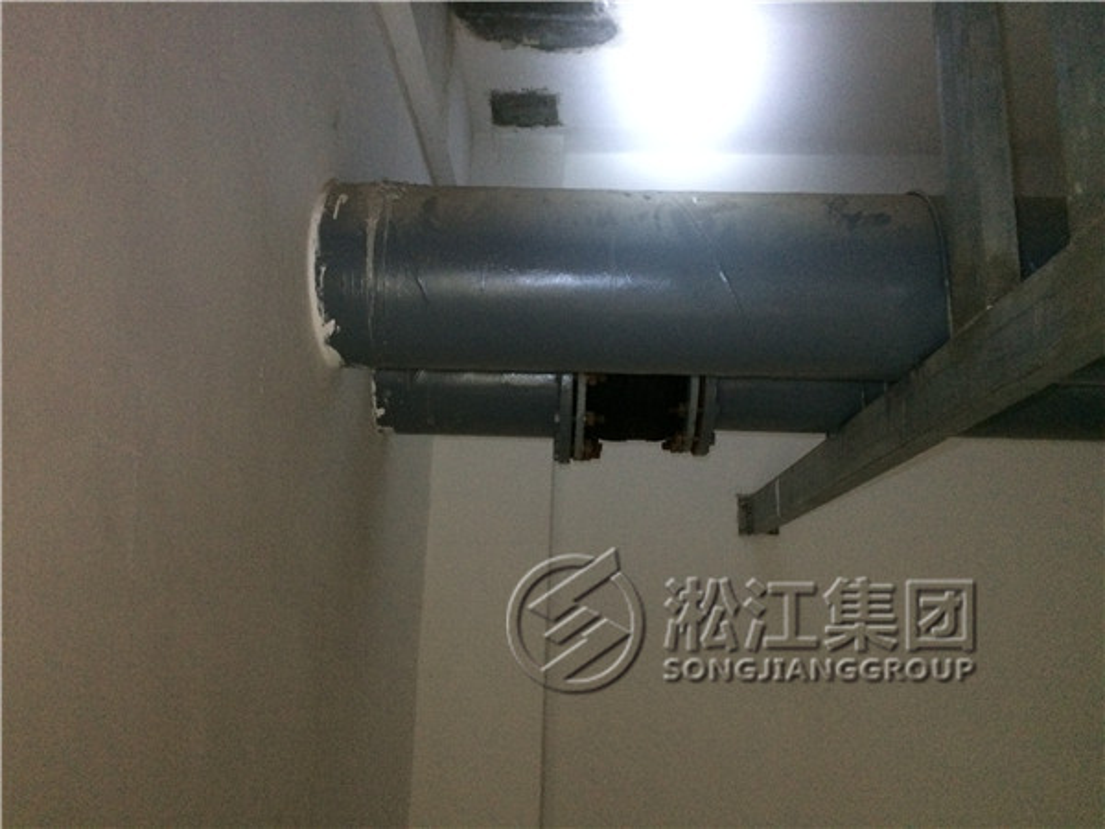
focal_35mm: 29
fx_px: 926
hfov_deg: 61.7
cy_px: 414
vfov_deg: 48.2
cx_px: 552
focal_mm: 4.15
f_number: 2.2
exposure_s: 1/15
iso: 400
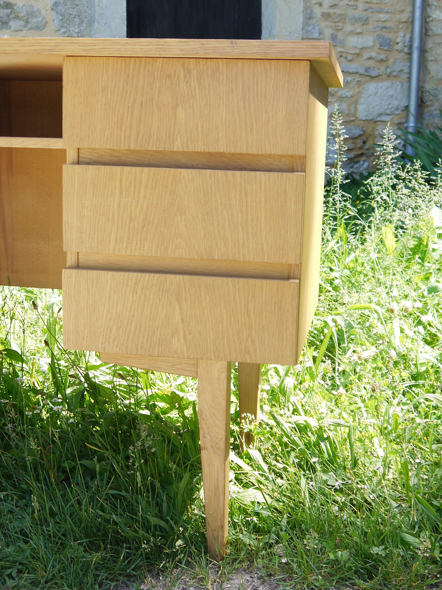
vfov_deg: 39.7
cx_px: 221
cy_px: 295
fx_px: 817
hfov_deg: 30.3
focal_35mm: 48
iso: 100
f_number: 4
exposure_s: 1/100
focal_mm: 17
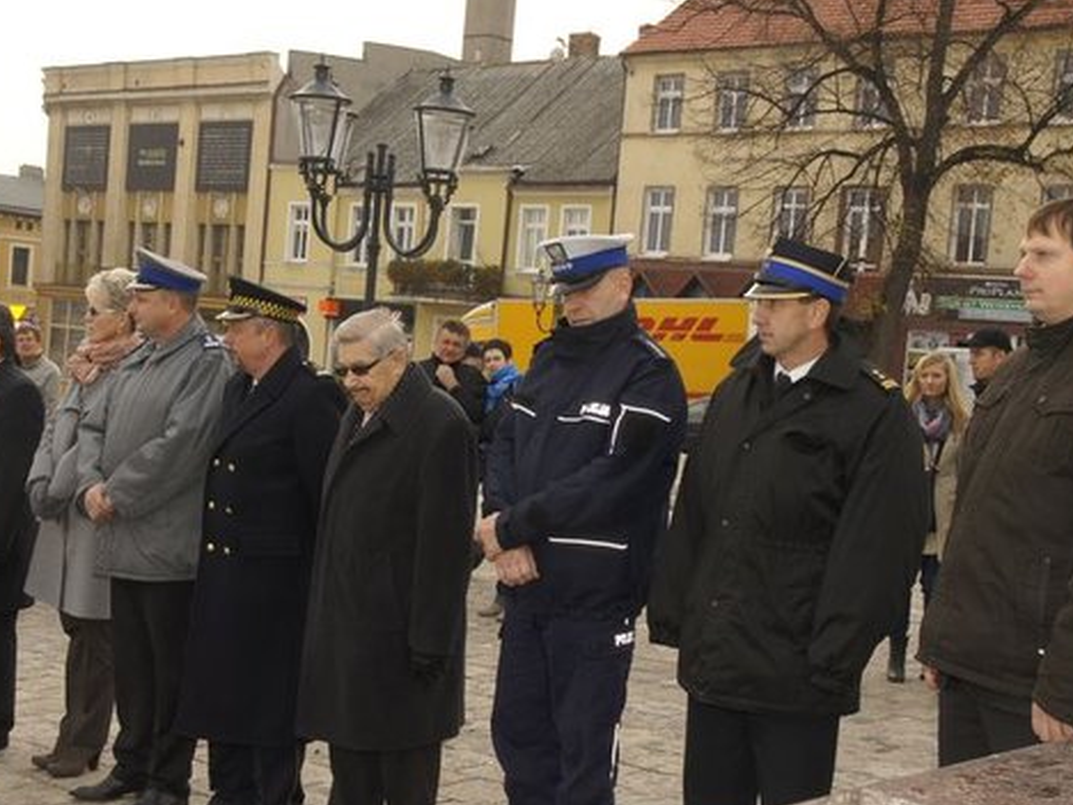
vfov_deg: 26.1
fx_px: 1736
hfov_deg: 34.3
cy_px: 401
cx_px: 530
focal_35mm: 56
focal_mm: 28
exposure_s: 1/160
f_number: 9
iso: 400
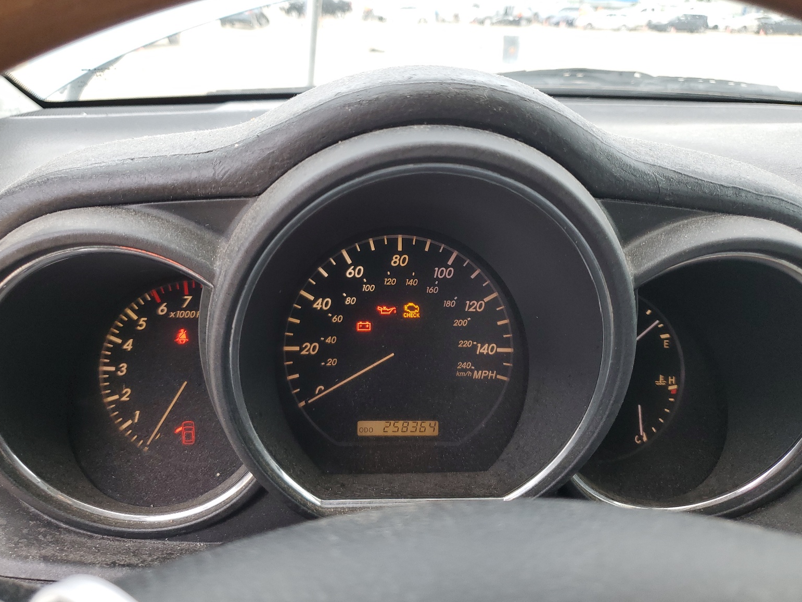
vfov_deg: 51.4
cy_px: 295
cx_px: 392
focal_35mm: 27
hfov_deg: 65.3
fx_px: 626
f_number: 1.5
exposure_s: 1/60.2
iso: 53
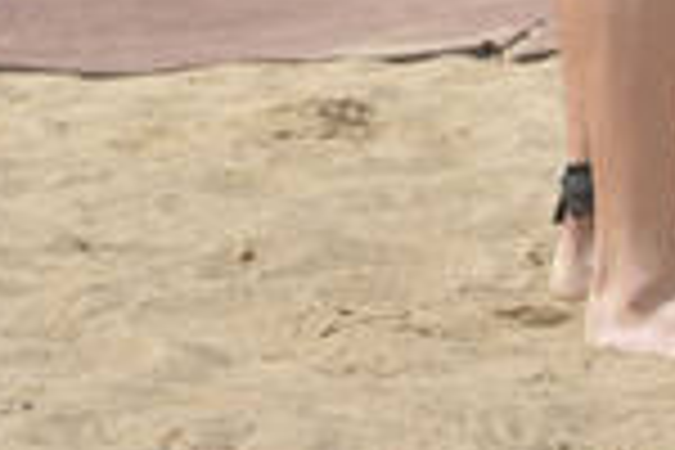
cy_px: -502
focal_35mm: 298
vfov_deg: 4.5
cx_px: 837
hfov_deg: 6.9
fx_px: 5587
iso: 200
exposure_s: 1/4000
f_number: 4
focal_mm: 70
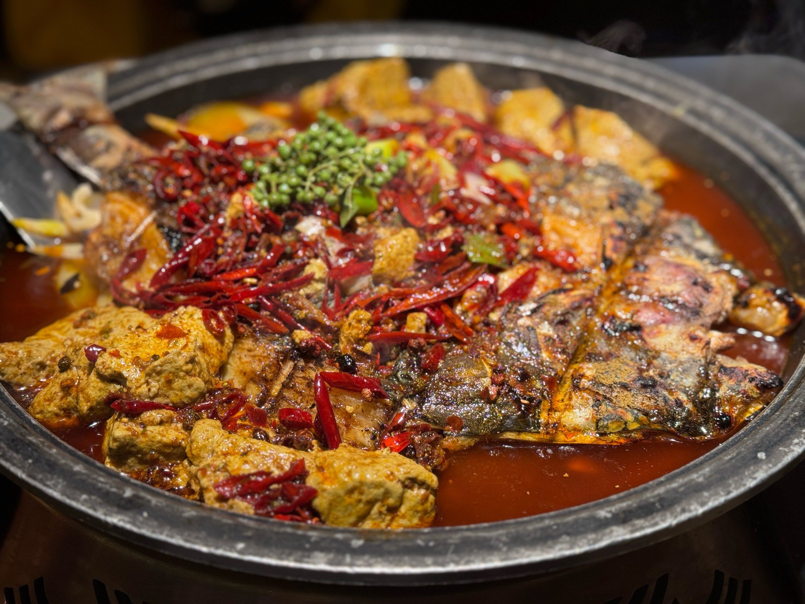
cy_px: 302
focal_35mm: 48
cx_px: 402
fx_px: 1116
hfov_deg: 39.7
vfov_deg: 30.3
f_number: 1.78
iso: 80
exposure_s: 1/64
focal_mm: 6.76
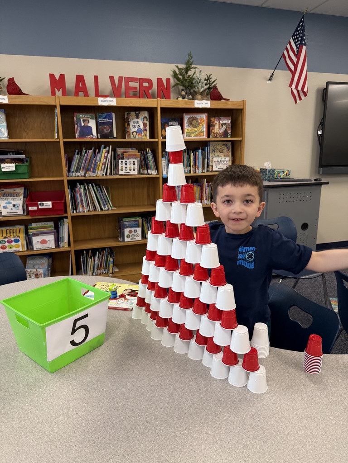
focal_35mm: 24
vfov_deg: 71.6
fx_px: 322
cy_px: 232
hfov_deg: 56.8
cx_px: 174
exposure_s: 1/120
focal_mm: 6.76
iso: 160
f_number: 1.78
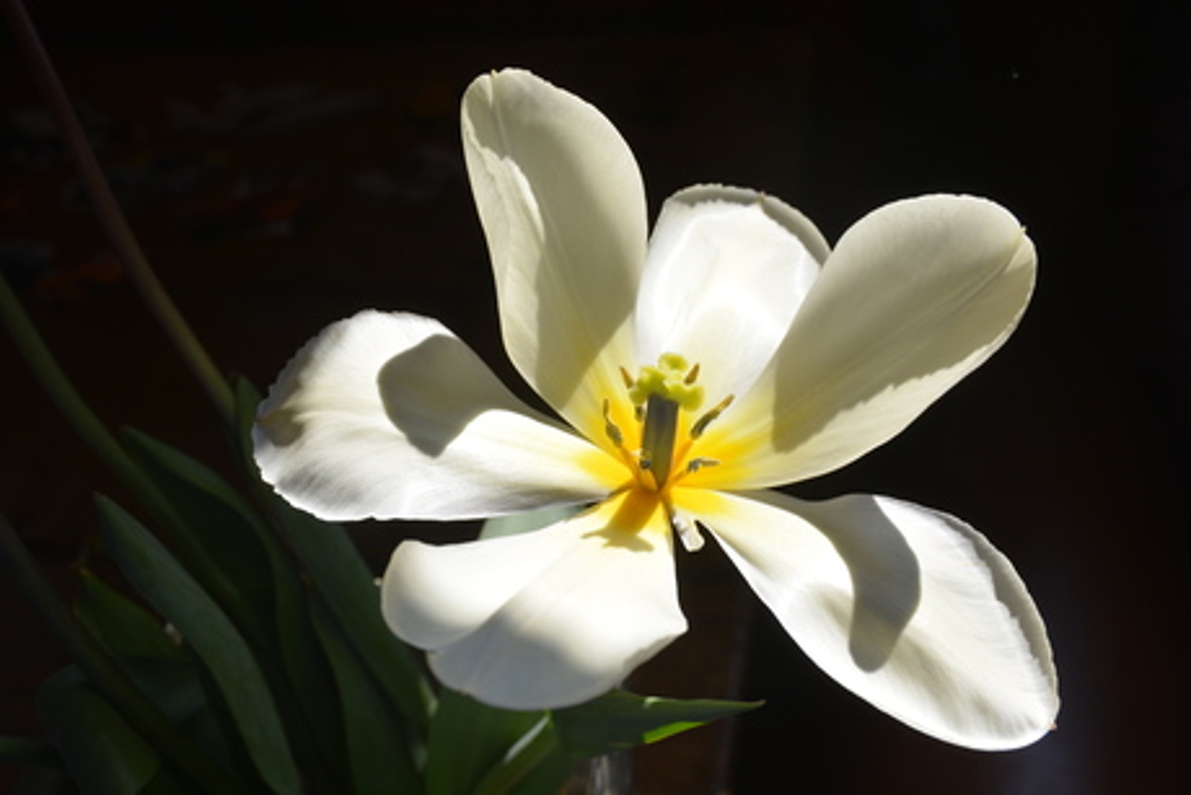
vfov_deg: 23.8
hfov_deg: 35.0
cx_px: 596
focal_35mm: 57
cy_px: 398
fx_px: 1886
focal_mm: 38
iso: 200
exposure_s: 1/200
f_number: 7.1
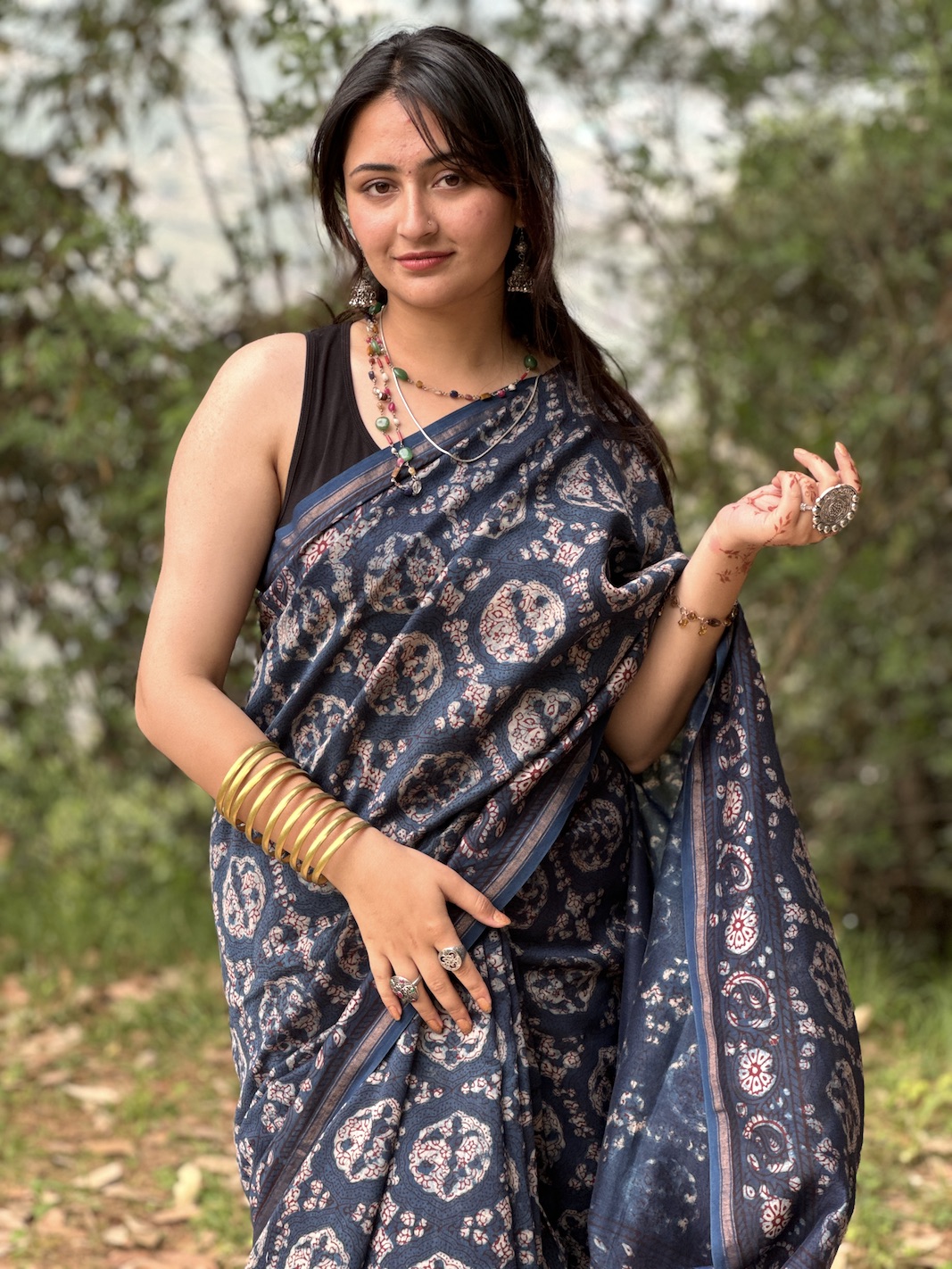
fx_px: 2823
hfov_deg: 19.1
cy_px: 634
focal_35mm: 77
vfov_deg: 25.3
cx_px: 476
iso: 40
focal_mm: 9
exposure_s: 1/99
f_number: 2.8
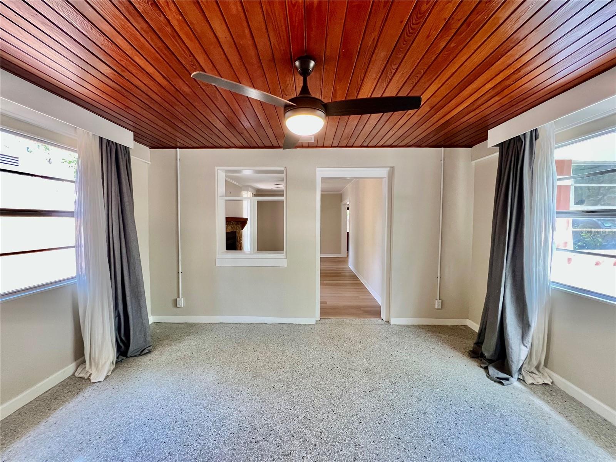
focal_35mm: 13
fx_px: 231
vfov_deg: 89.9
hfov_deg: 106.2
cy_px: 231
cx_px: 308
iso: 250
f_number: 1.8
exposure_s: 1/60
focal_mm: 1.57
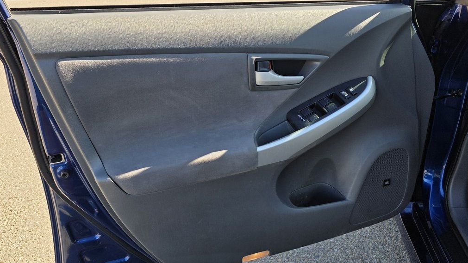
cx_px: 234
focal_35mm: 32
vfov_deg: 36.7
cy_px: 141
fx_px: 397
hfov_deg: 61.0
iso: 25
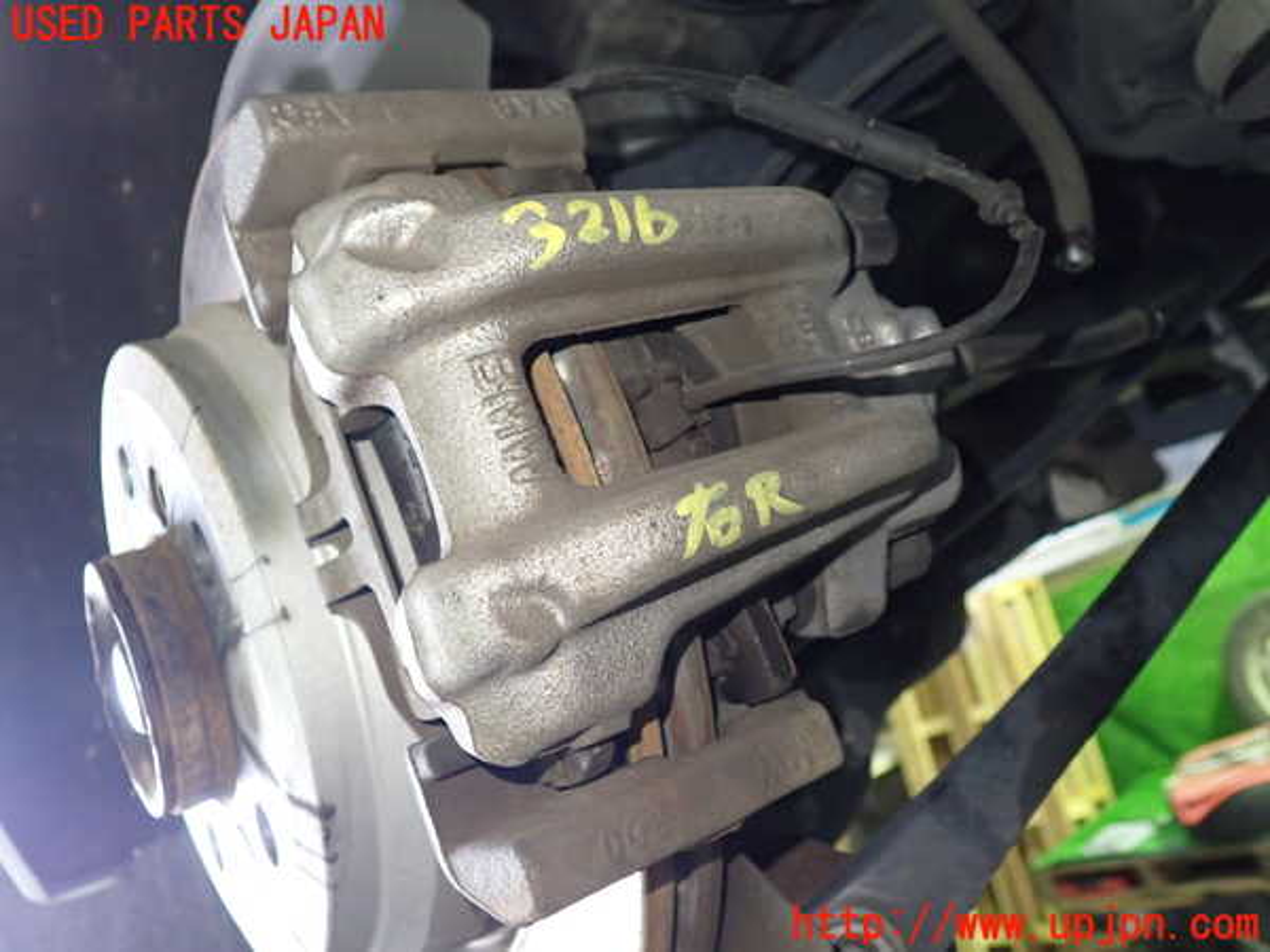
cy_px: 476
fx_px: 1101
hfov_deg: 60.0
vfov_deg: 46.8
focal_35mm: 30
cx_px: 635
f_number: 2.3
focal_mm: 5.4
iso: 640
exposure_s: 1/30
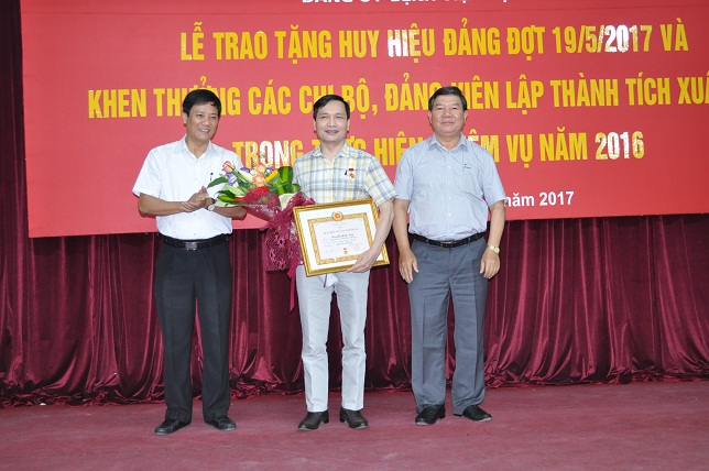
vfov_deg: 29.8
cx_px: 354
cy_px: 236
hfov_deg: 43.6
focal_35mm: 45
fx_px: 885
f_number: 5
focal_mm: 30
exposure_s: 1/60
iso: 800
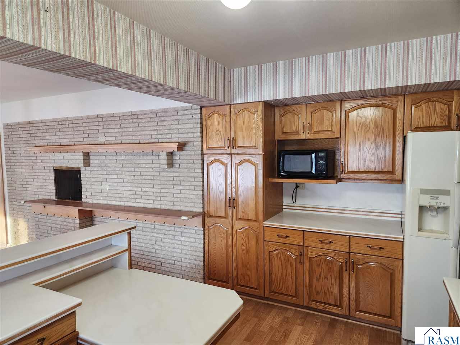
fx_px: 306
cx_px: 230
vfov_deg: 58.9
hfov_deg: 73.9
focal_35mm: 23
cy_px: 172
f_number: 1.8
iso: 320
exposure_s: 1/120
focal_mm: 5.4
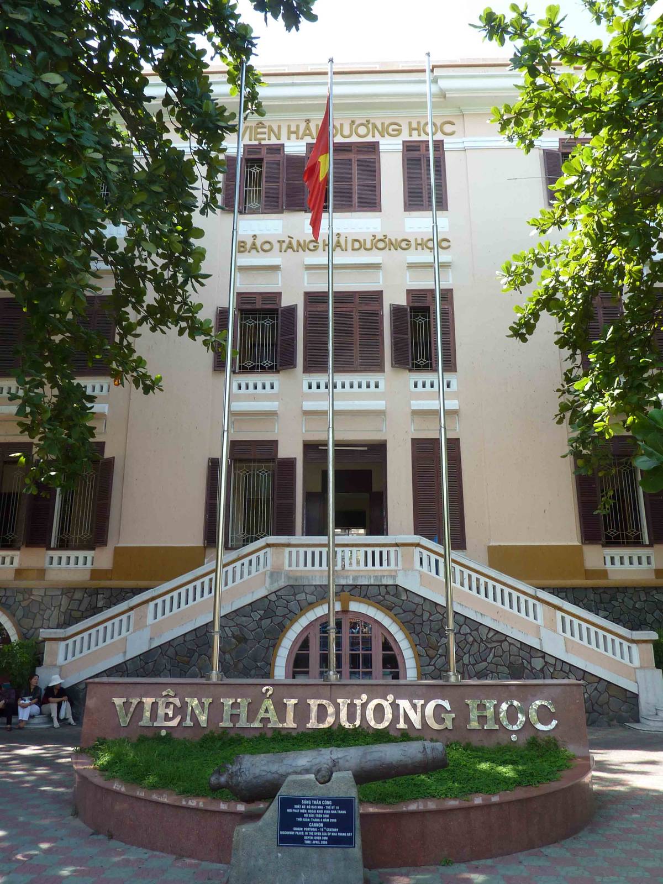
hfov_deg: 54.9
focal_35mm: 25
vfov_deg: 69.4
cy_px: 442
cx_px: 332
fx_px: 638
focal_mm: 4.1
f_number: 4
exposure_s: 1/100
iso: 80
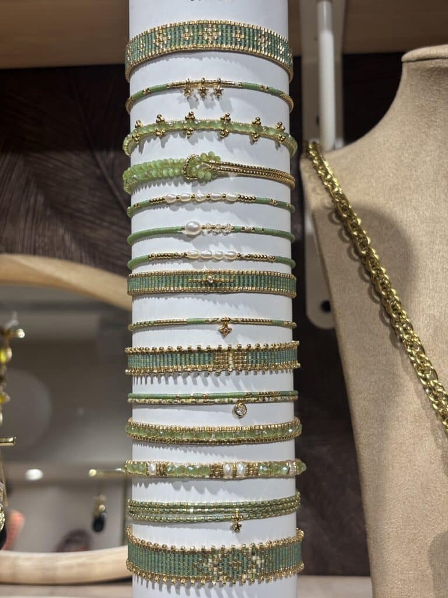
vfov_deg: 36.8
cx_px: 224
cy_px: 299
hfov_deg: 28.0
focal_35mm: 52
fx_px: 897
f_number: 1.6
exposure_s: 1/172
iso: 32
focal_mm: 5.96
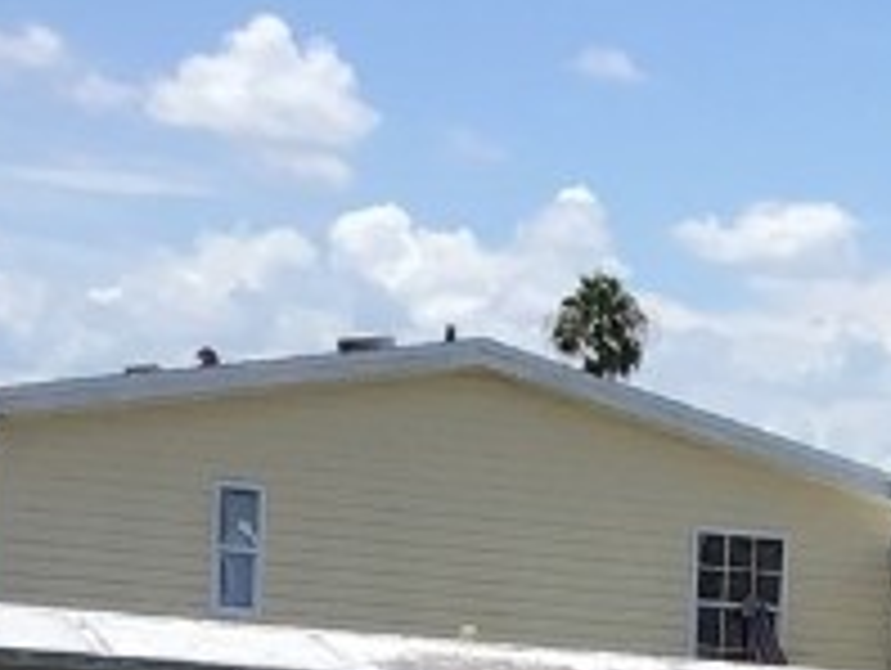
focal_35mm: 160
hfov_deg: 11.7
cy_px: 1246
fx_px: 4123
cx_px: 1382
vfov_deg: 8.9
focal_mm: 3.3
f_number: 2.4
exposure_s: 1/1294
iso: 25
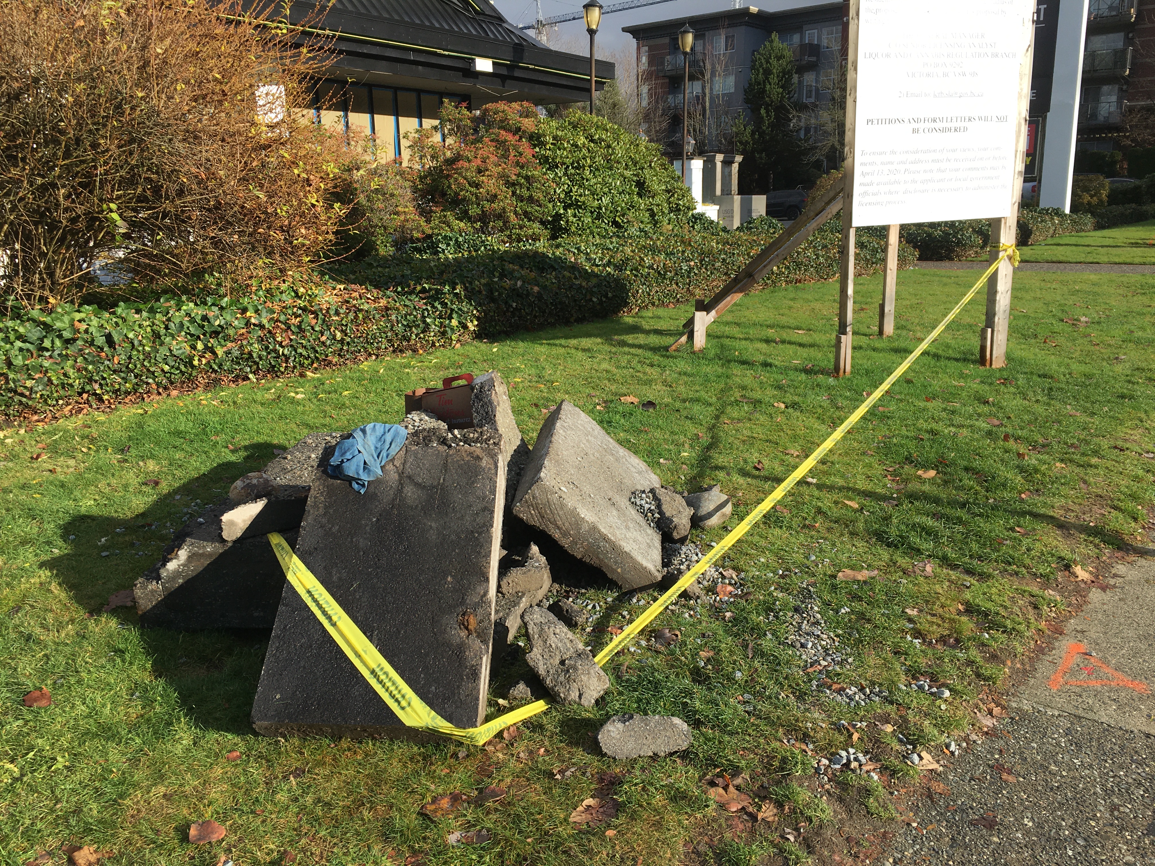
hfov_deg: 61.7
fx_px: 968
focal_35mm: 29
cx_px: 578
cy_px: 433
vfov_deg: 48.2
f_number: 2.2
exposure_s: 1/1012
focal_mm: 4.15
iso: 25
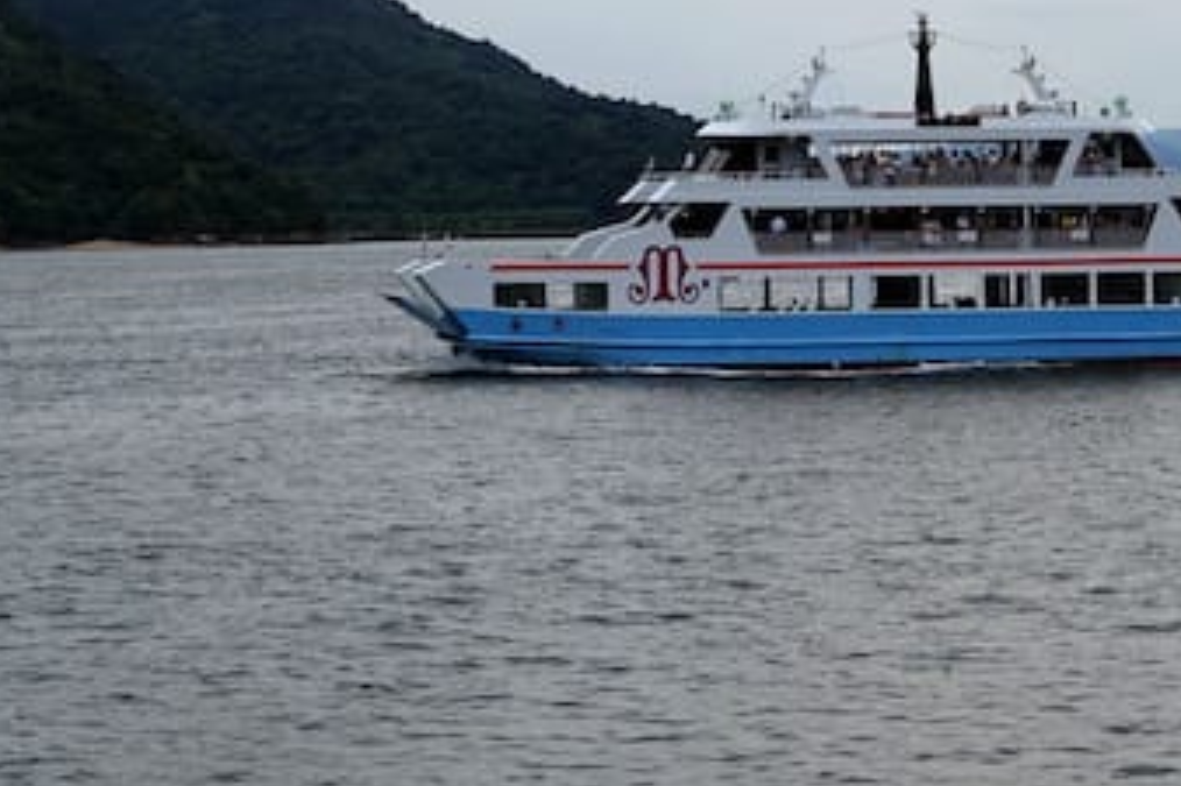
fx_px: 5049
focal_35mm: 154
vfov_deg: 8.9
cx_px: 849
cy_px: 110
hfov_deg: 13.3
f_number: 5.6
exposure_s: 1/500
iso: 125
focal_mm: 23.9
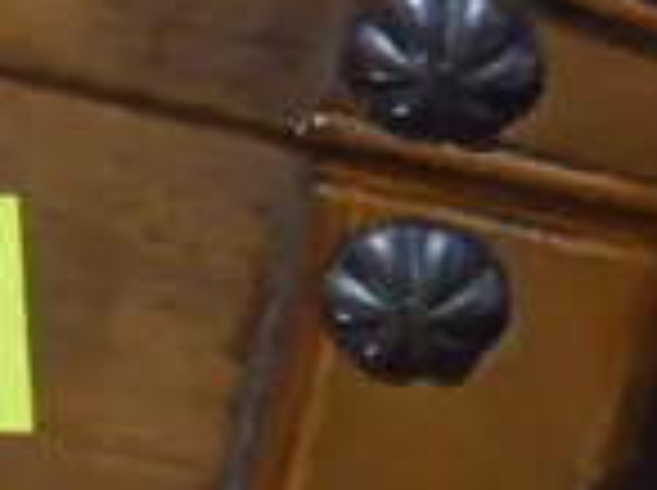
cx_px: -1228
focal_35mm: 267
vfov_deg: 5.5
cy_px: -79
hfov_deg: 6.8
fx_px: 5059
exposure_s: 1/60
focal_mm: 19
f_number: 4.1
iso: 1000
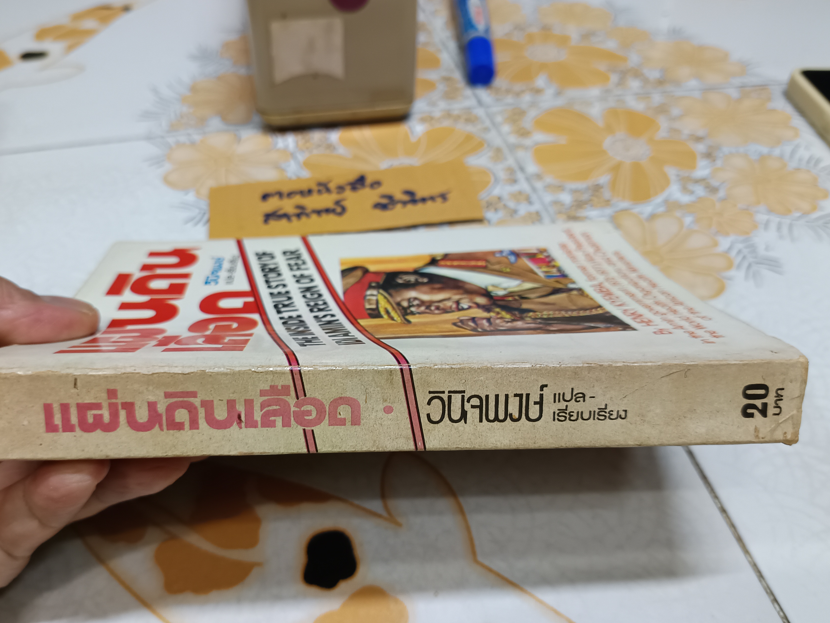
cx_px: 375
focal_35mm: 29
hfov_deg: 61.5
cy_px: 352
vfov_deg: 48.1
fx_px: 695
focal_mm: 5.31
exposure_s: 1/25
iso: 949
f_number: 1.7
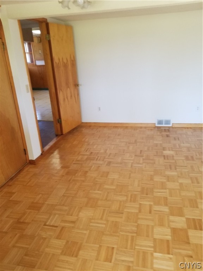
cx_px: 102
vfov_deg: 67.3
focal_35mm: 26
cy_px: 136
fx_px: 203
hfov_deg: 53.1
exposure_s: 1/60
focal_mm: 4.25
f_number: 1.7
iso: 125
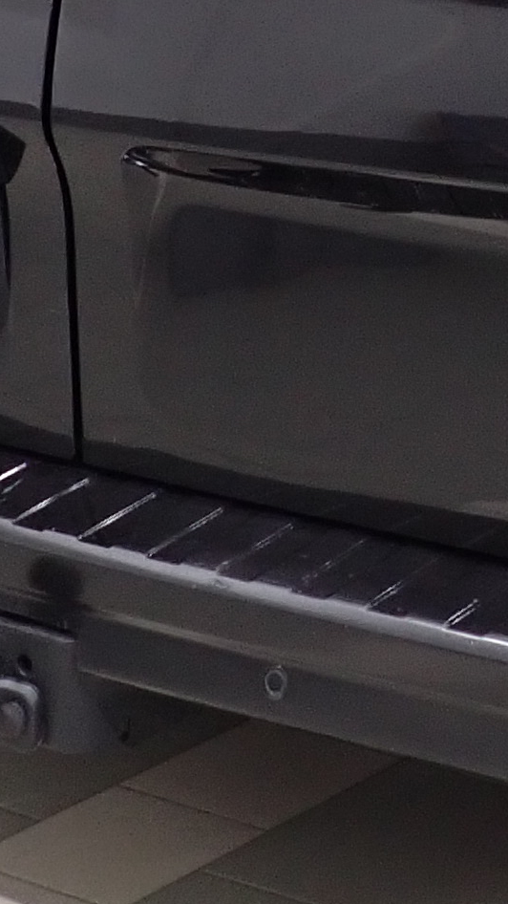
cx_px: 968
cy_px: -234
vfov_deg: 15.9
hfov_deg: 8.9
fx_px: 3090
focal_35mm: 129
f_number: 2.2
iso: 200
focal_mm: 5.05
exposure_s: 1/30
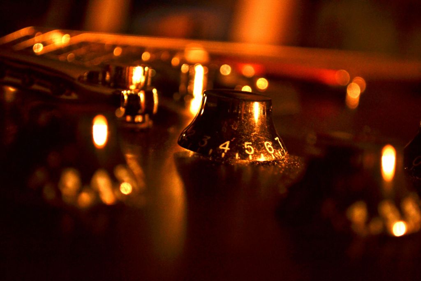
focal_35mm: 69
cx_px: 210
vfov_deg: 19.7
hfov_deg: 29.3
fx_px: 807
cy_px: 140
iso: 800
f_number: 5.3
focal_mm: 46
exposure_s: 1/25
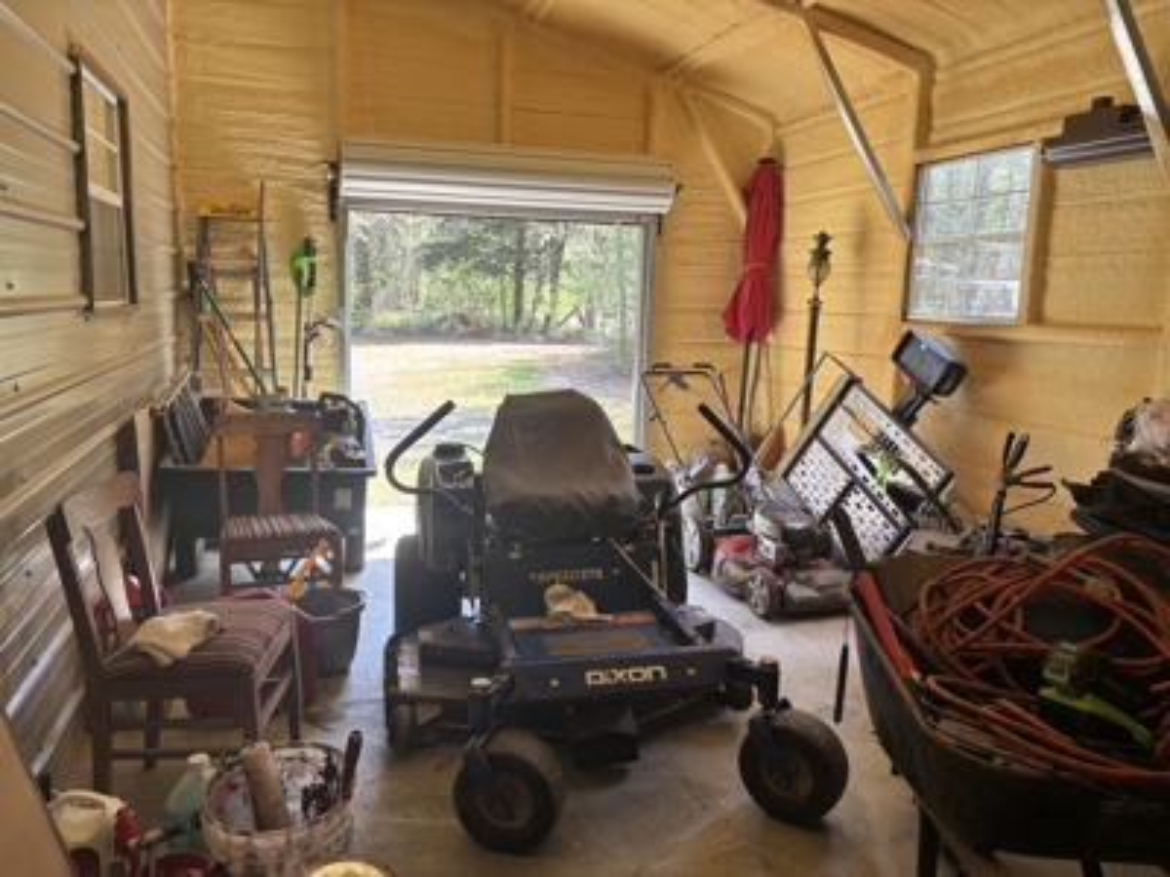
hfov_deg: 67.3
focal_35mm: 26
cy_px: 438
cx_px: 585
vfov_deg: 53.1
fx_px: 879
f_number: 1.6
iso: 50
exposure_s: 1/121
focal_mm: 5.96
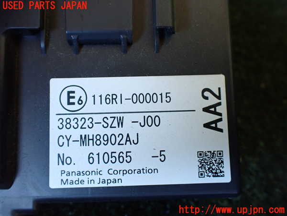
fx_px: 249
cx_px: 144
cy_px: 108
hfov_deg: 60.0
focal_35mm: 30
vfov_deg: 46.8
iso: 800
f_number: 2.3
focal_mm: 5.4
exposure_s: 1/100
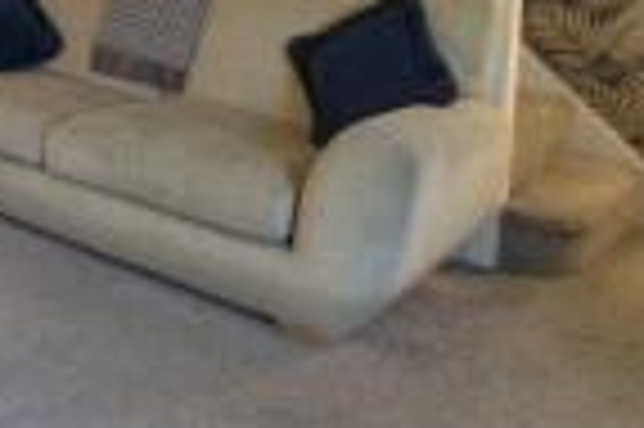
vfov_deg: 24.0
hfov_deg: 33.1
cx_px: -113
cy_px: -115
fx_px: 893
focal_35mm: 50
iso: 400
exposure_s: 1/8
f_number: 8
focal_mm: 10
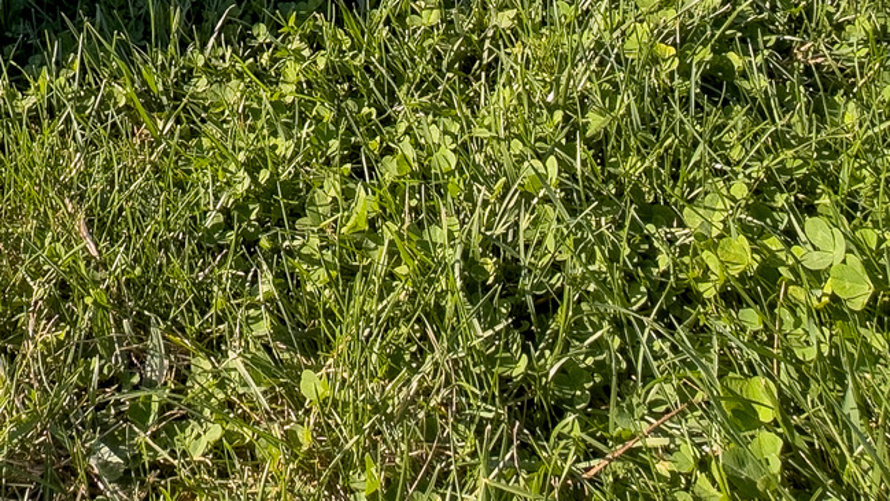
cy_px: -398
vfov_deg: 19.3
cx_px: 156
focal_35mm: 47
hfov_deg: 41.5
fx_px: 1109
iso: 40
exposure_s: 1/540
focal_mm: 2.22
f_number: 2.2
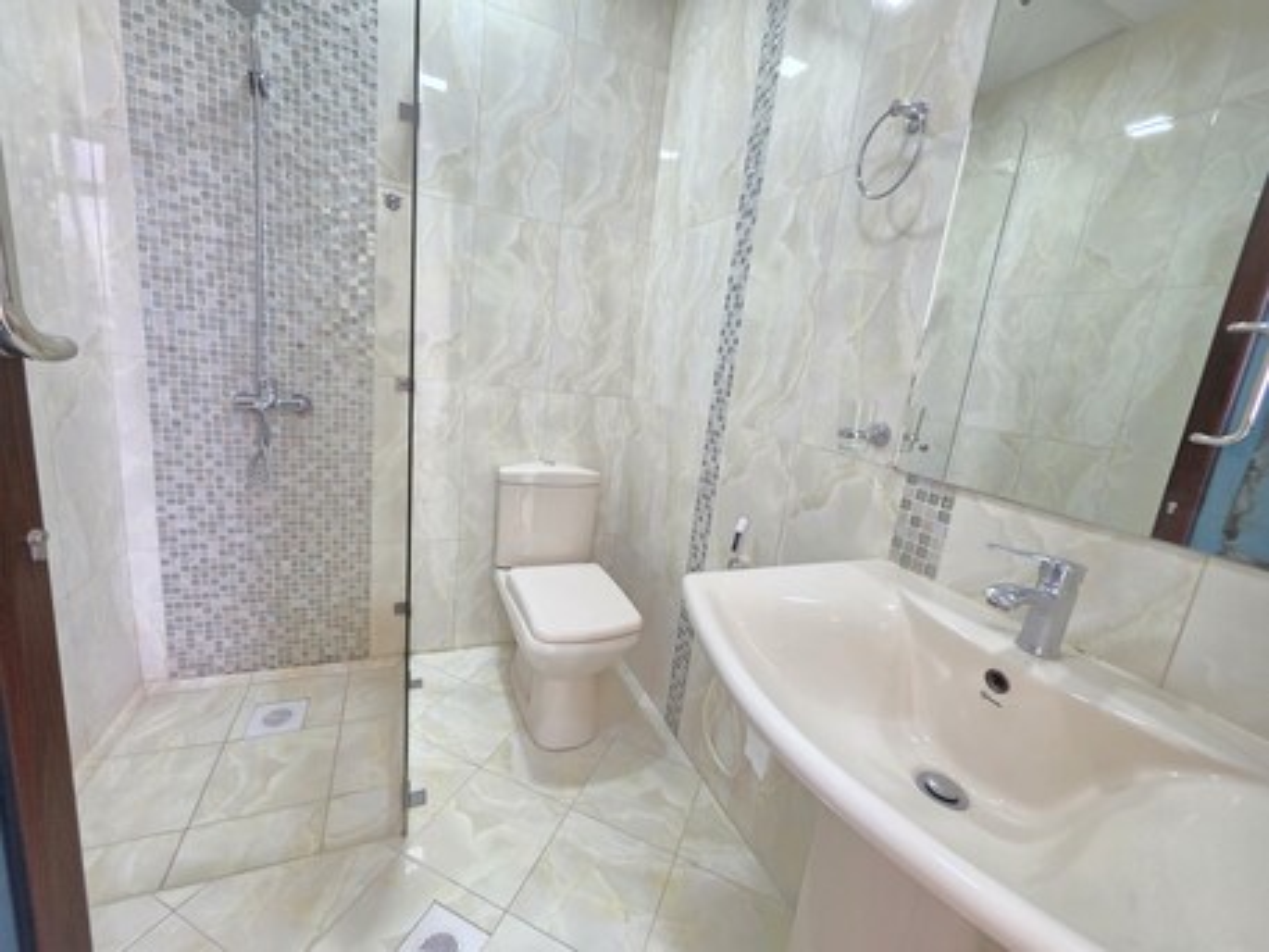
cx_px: 634
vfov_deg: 89.9
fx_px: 477
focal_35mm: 13
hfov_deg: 106.2
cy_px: 476
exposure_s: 1/50
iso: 320
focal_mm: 2.2
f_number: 1.9
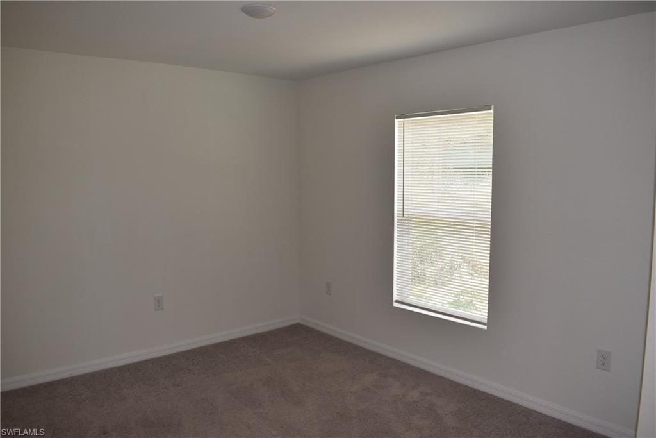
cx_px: 328
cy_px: 219
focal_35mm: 27
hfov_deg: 67.4
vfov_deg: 47.9
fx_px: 492
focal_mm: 18
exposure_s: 1/125
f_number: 5.6
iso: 400
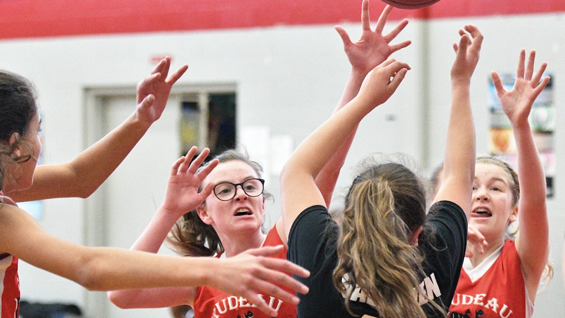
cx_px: 266
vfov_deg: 10.1
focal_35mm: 120
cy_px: 152
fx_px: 1798
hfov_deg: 17.9
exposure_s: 1/1000
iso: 12800
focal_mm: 70
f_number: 2.8
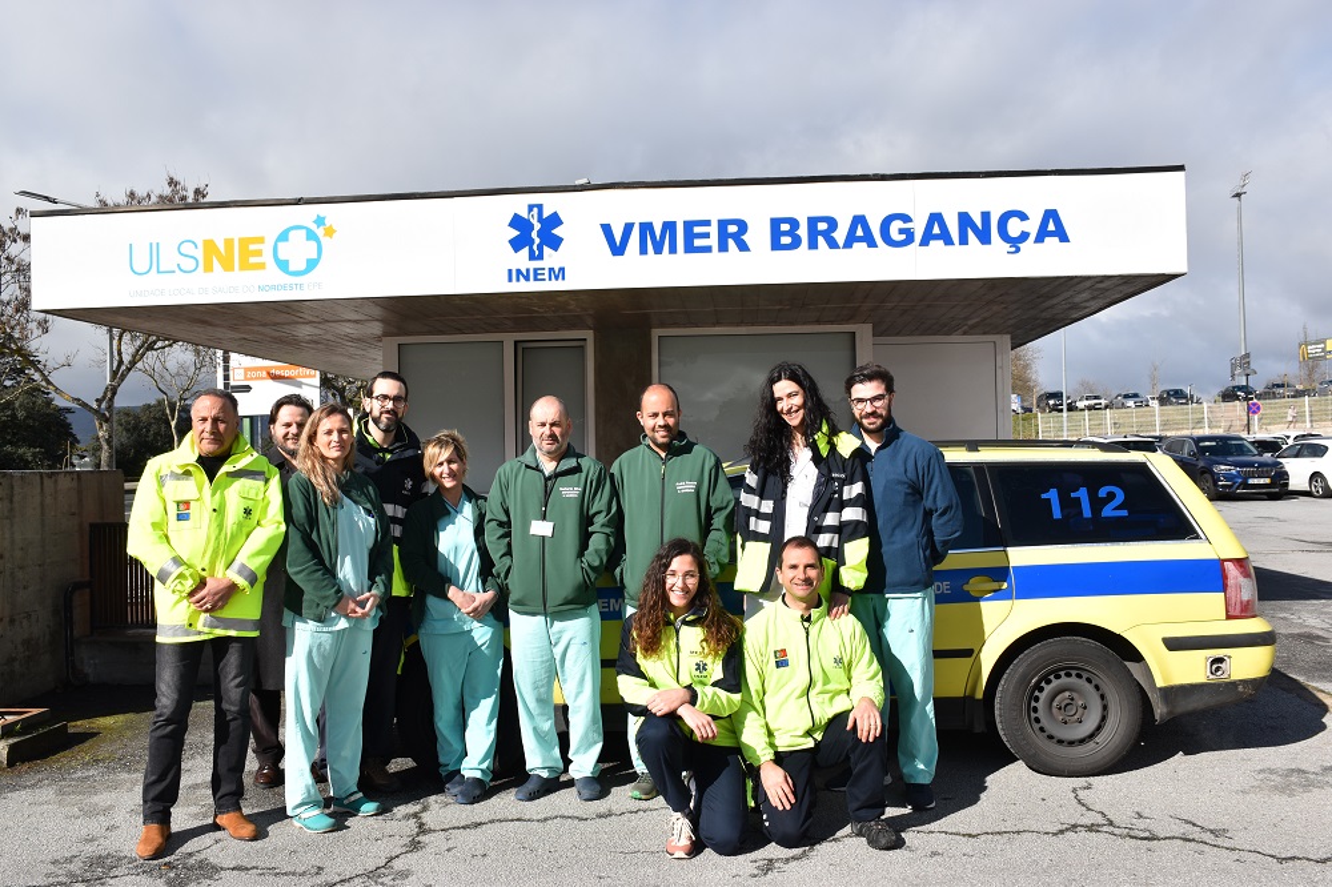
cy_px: 444
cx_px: 666
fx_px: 1221
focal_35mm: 33
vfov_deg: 39.9
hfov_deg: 57.2
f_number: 10
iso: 200
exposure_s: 1/400
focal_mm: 22
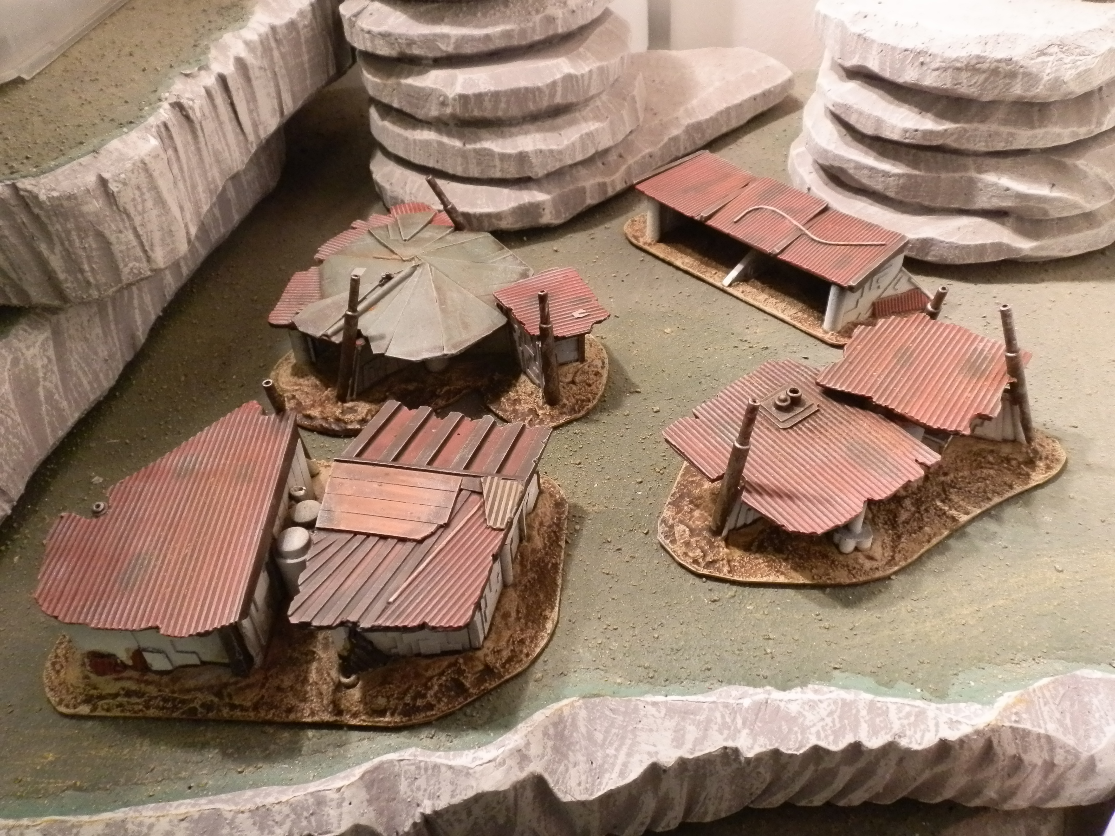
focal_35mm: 28
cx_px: 558
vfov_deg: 49.7
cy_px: 418
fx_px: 902
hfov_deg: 63.4
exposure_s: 1/50
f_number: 3.1
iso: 400
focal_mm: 5
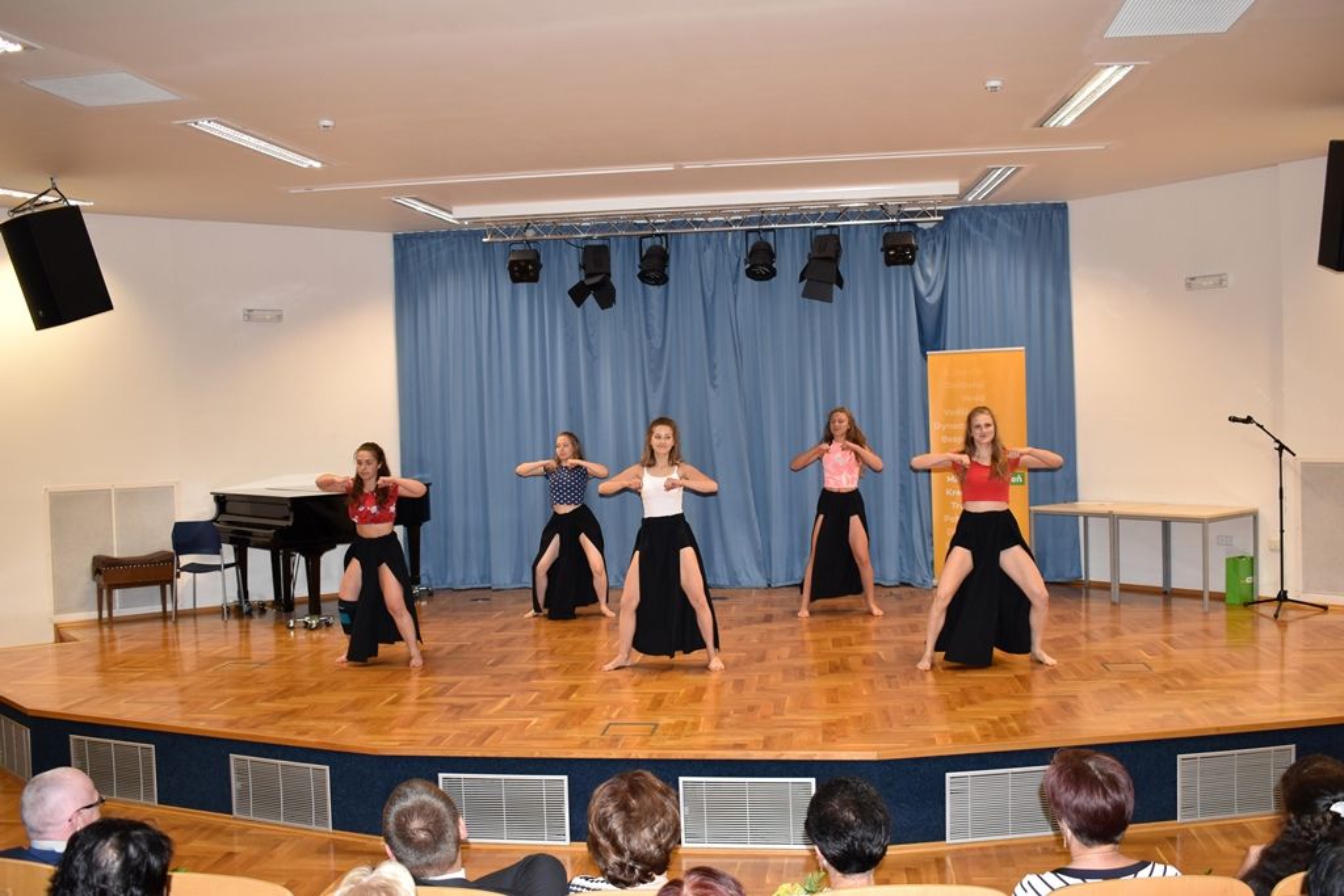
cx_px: 672
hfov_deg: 57.2
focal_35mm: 33
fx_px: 1232
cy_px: 448
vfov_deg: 40.0
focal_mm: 22
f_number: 4
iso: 500
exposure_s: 1/60
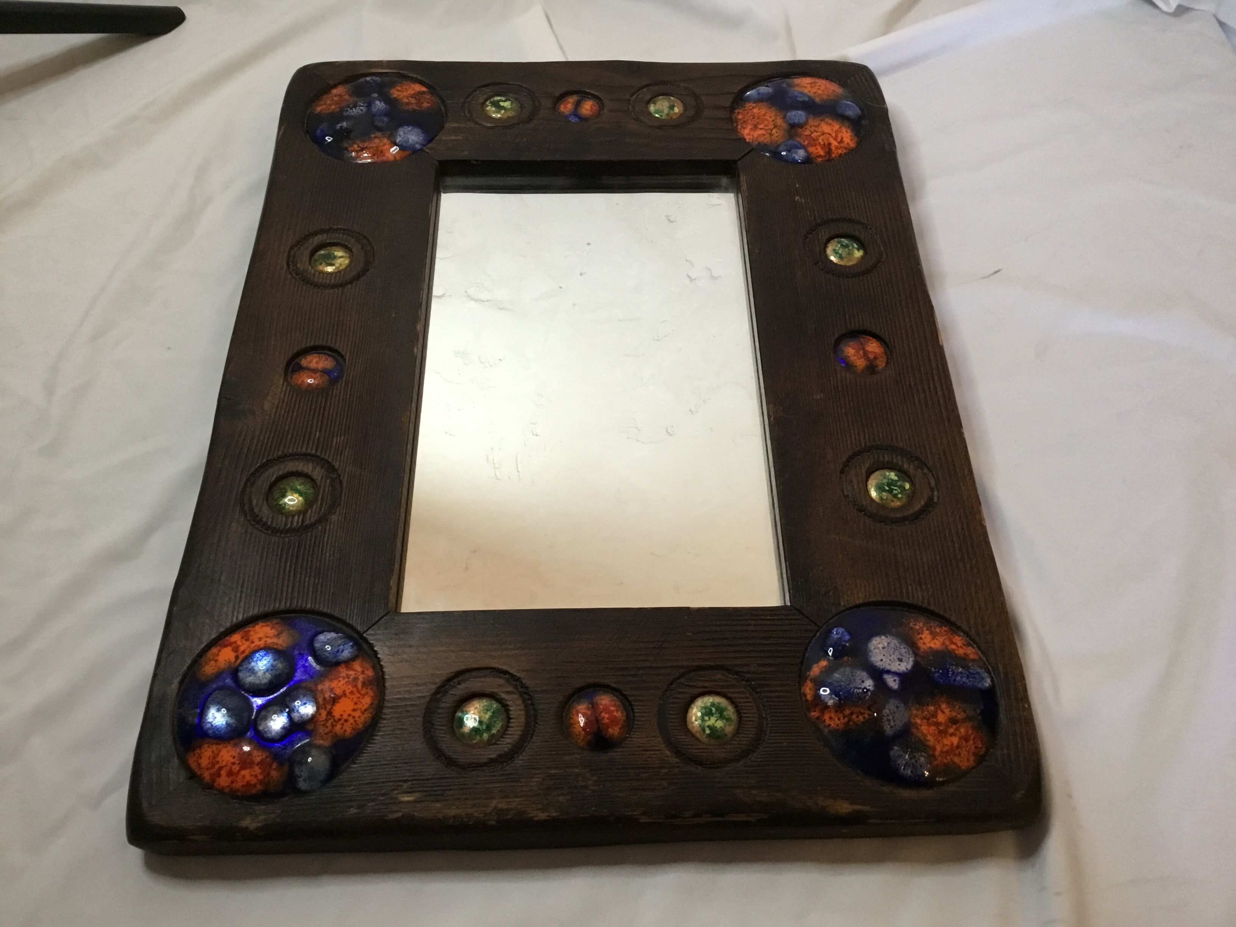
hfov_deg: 58.4
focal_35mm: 31
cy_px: 464
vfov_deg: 45.4
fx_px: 1107
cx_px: 618
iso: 160
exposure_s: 1/33
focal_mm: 3.3
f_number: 2.4
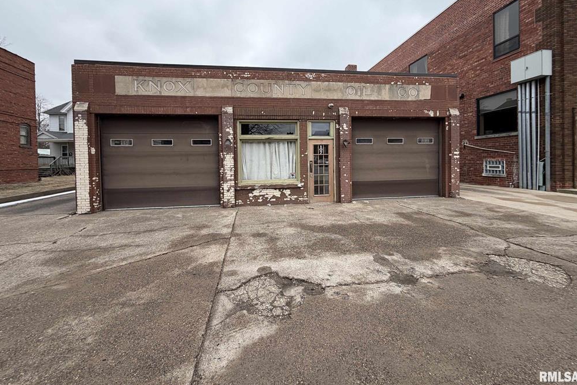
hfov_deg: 100.4
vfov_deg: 76.8
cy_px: 163
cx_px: 286
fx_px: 240
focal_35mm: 15
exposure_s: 1/549
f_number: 2.2
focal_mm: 2.22
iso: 40
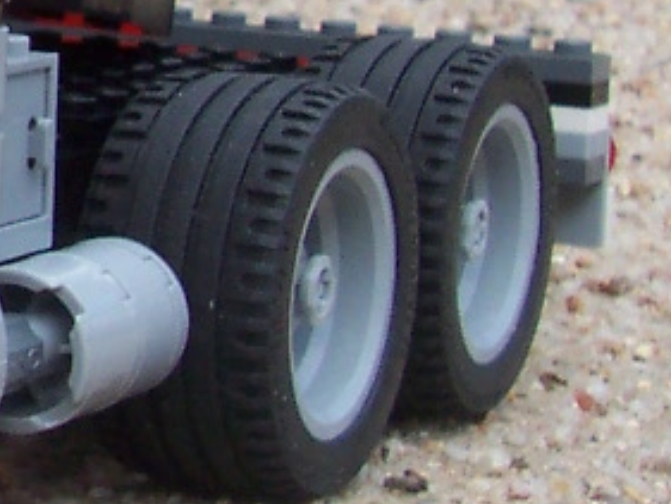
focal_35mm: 158
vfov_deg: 9.3
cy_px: -45
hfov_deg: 11.3
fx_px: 3064
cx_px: -690
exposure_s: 1/250
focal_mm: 5.6
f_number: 5.6
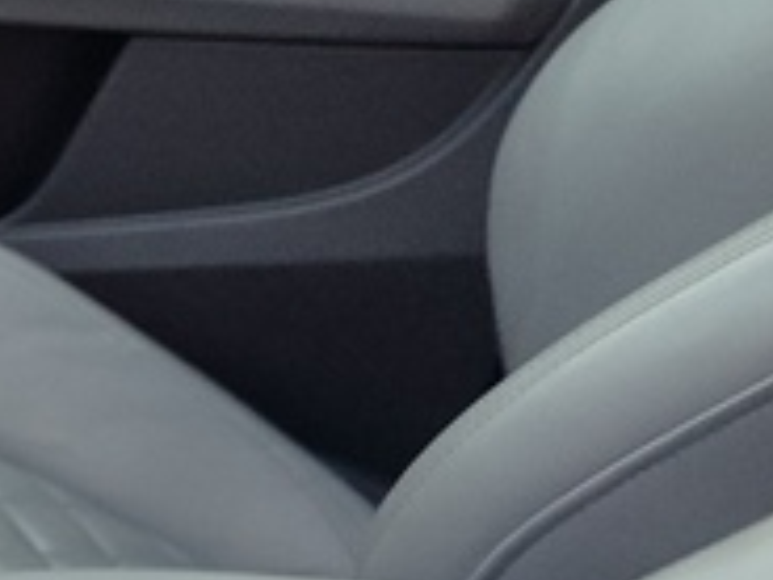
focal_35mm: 139
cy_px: -25
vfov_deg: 10.6
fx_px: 3104
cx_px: -1223
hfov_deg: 11.2
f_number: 1.89
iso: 73
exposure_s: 1/50
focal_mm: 5.95
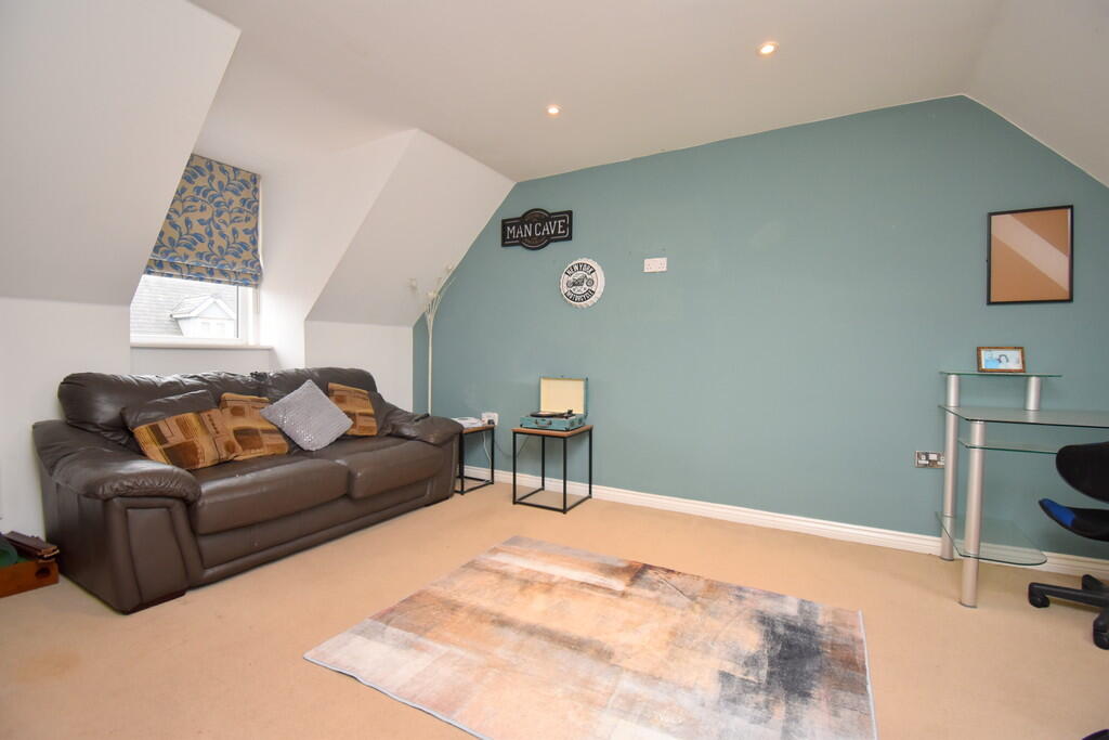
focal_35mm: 15
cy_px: 370
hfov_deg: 100.4
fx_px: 462
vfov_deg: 77.3
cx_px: 554
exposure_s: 1/160
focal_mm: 10
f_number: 4.5
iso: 800
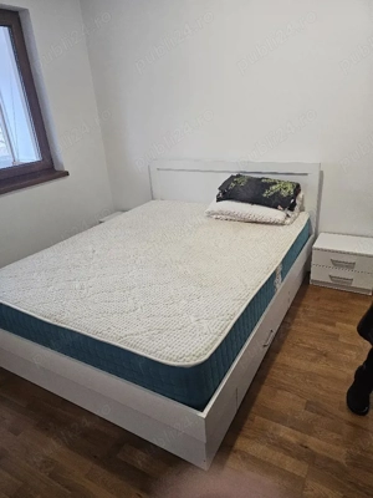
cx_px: 186
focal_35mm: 23
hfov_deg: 58.9
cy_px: 249
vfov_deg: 73.9
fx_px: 330
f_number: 1.7
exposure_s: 1/101
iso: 640
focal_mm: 6.3
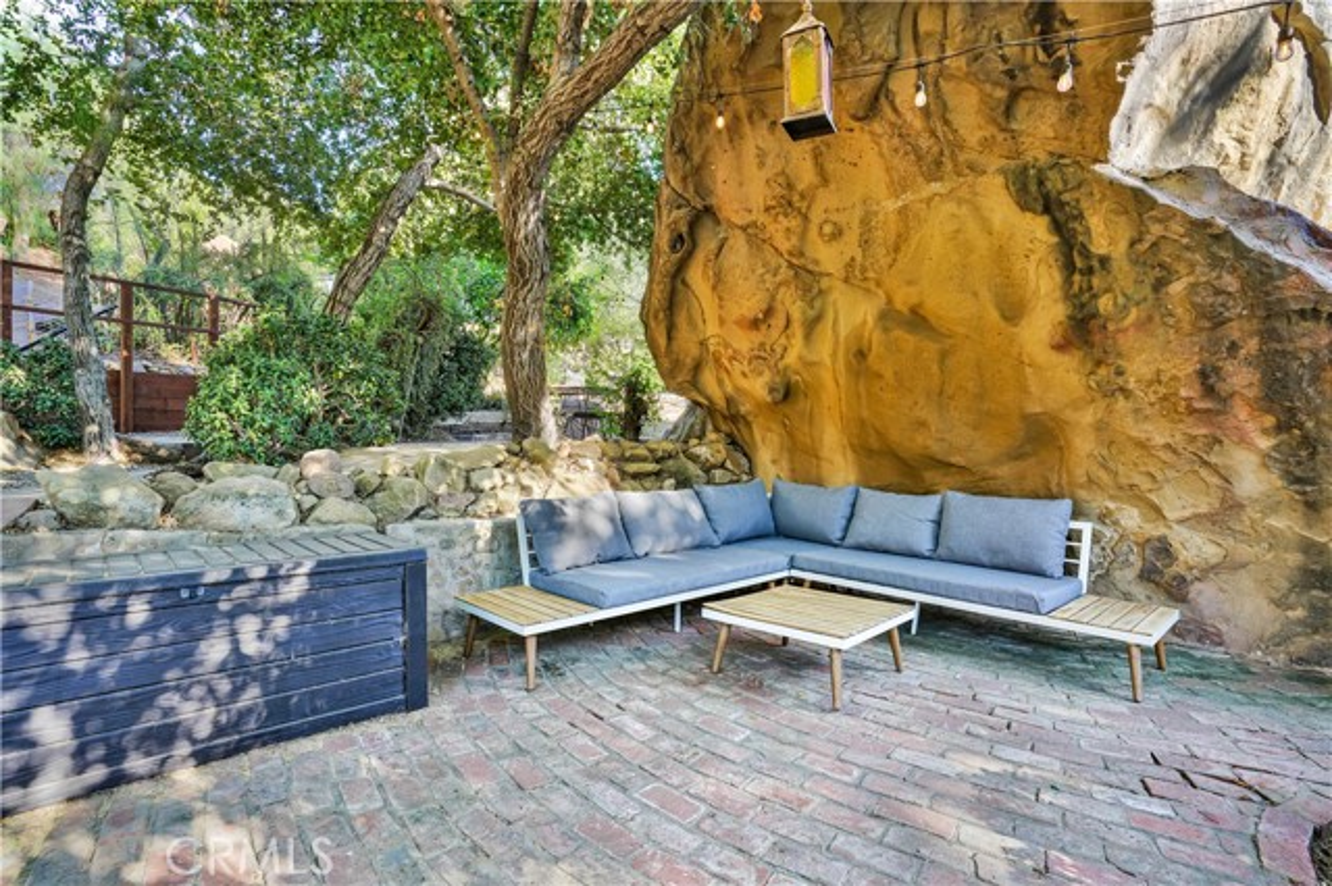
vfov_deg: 70.4
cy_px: 443
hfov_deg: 93.3
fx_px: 629
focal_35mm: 17
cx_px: 666
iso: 100
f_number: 8
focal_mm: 17
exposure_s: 1/8
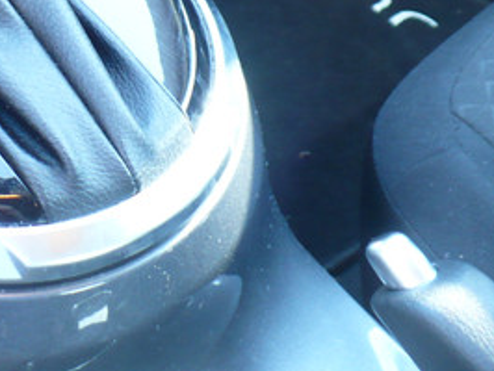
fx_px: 1271
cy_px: -46
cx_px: -72
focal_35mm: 89
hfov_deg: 20.8
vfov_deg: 16.1
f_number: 2.8
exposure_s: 1/13
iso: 200
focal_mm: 6.1
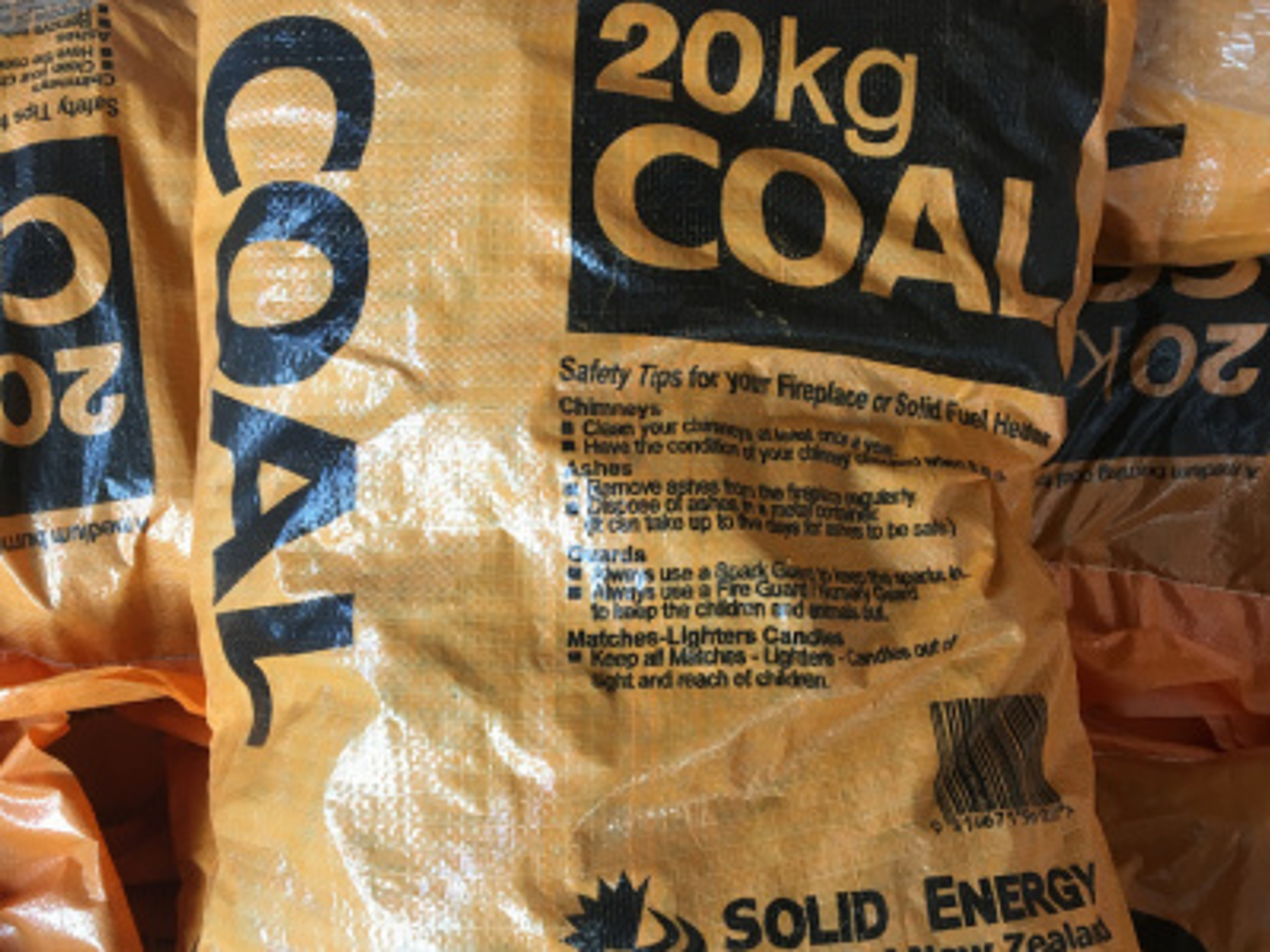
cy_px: 476
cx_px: 635
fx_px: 1064
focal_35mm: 29
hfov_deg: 61.7
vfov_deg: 48.2
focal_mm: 4.15
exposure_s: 1/33
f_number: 2.2
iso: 32
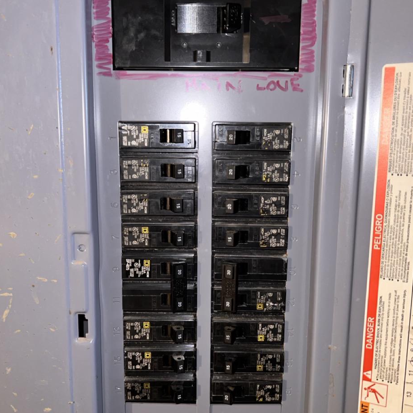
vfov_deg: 51.1
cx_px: 206
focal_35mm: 32
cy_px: 207
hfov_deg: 51.1
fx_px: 432
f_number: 1.5
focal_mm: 5.7
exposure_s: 1/4
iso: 32
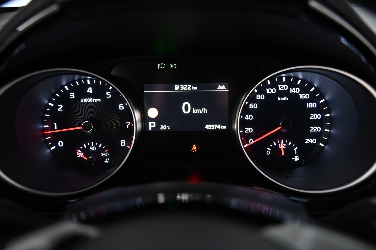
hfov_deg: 50.7
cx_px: 188
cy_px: 125
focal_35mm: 38
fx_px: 397
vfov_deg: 35.0
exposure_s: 1/30
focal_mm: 38
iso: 2000
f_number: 4
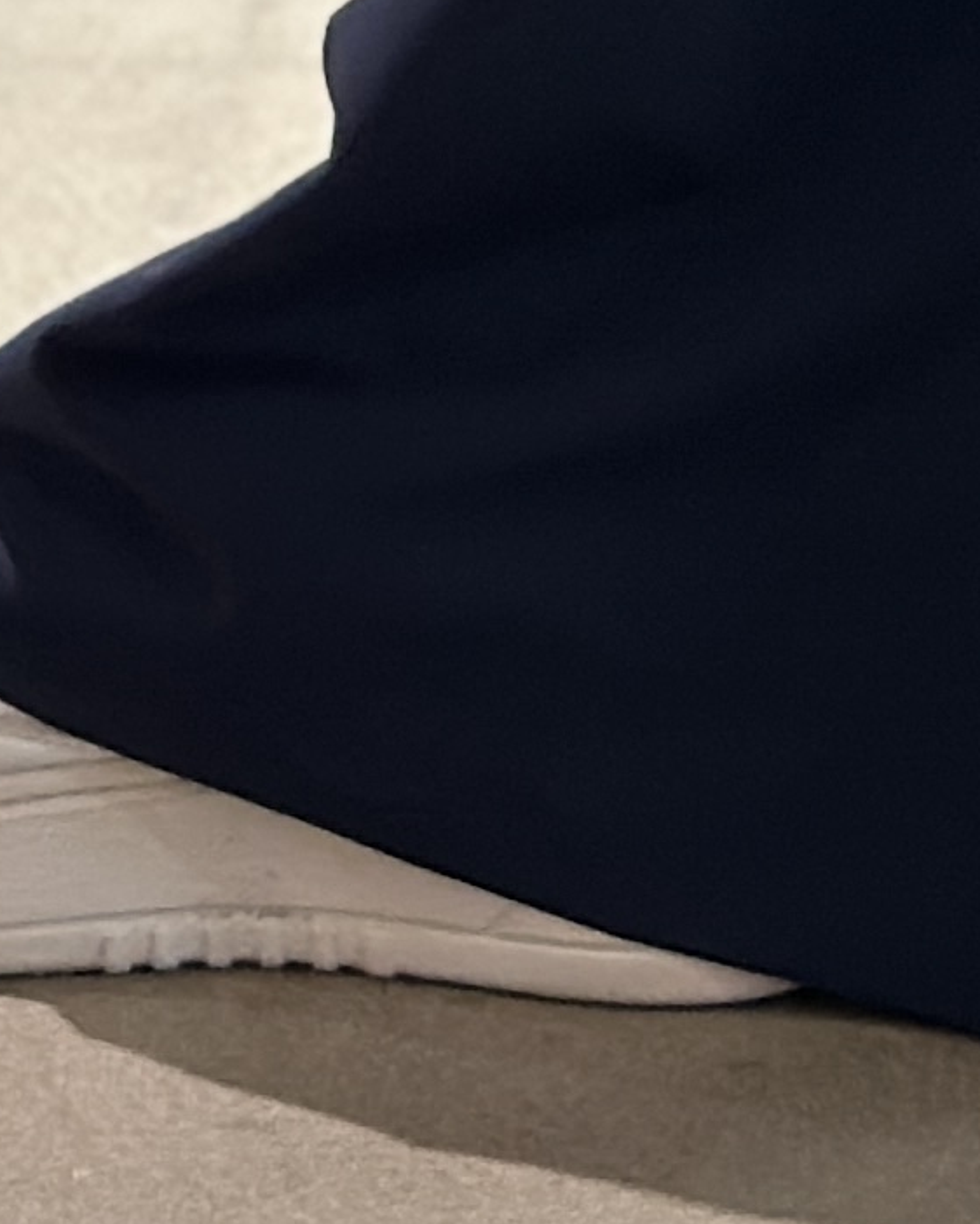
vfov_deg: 6.7
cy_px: -2157
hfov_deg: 5.7
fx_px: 9748
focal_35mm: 269
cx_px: 1494
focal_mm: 6.86
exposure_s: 1/100
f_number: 1.78
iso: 160
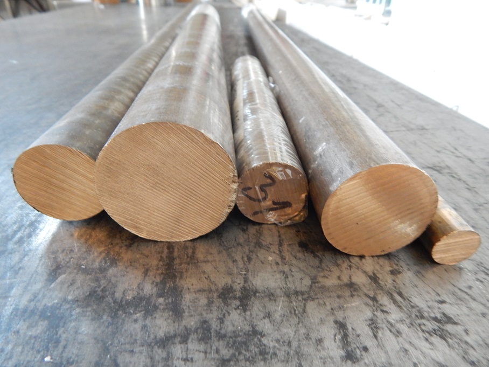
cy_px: 184
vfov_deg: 61.1
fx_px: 311
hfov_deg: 76.4
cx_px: 244
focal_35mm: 22
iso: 400
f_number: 3
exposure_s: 1/15
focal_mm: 4
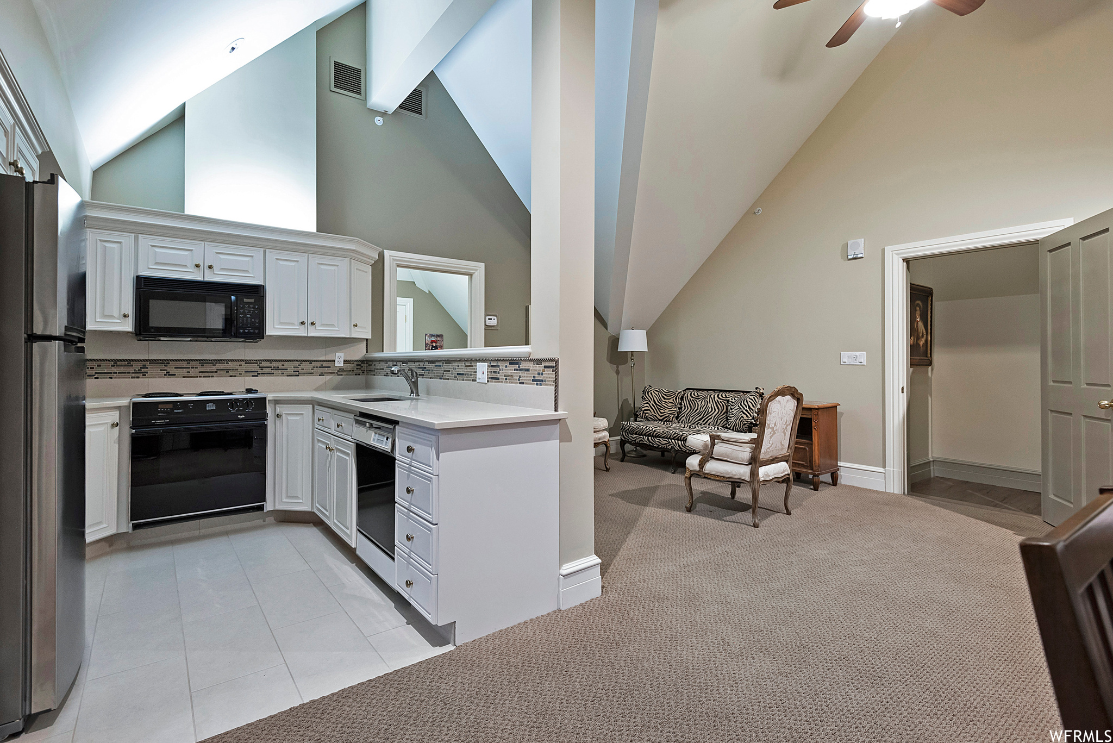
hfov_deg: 96.7
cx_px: 556
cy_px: 372
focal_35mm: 16
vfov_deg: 73.8
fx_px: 495
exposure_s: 1/13
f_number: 6.3
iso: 1250
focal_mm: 16
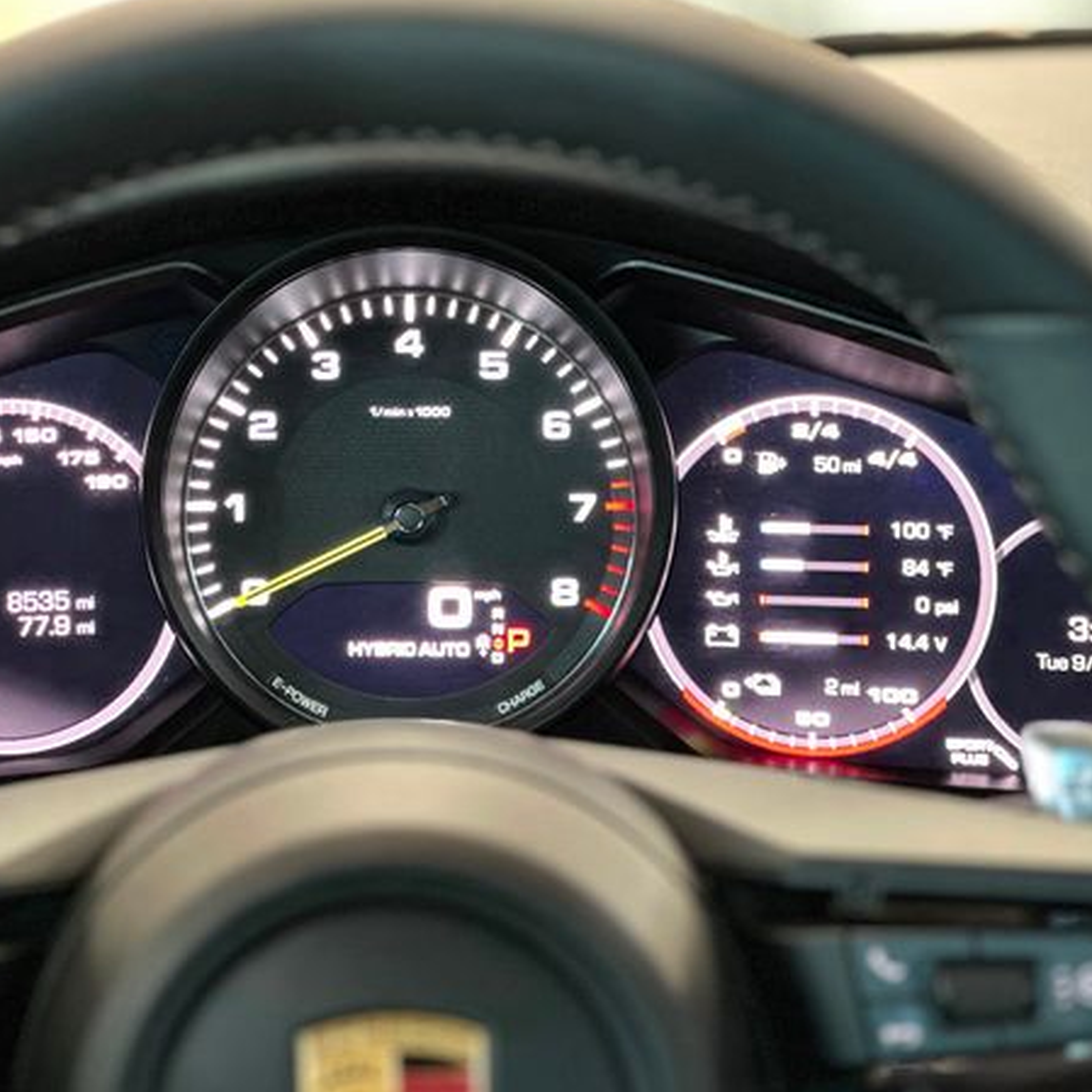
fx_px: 3462
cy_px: 513
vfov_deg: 17.9
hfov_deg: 17.9
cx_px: 401
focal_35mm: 97
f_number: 2.8
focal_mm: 9
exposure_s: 1/15
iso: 400
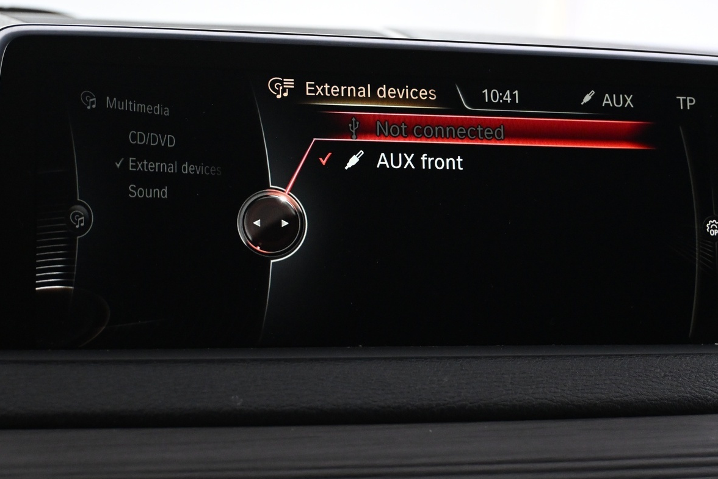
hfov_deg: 31.9
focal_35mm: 63
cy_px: 217
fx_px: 1257
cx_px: 347
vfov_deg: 21.6
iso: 2800
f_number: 4.8
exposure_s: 1/50
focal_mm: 30.5
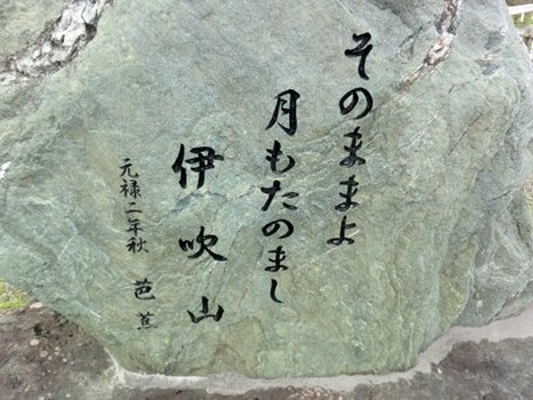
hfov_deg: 63.4
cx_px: 266
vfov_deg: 49.7
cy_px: 200
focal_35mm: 28
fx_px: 431
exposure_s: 1/400
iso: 100
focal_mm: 5
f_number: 3
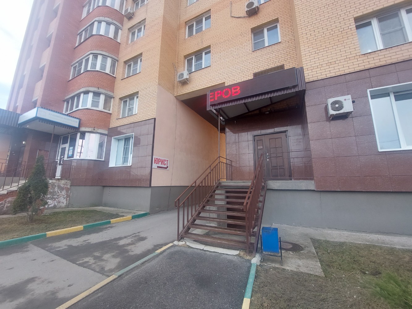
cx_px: 206
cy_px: 154
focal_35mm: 13
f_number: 2.2
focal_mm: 1.74
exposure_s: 1/244
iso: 50
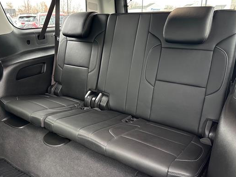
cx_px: 102
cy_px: 82
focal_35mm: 30
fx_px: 205
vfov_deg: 46.8
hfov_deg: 59.7
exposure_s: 1/30
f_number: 1.78
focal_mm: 6.76
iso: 1250
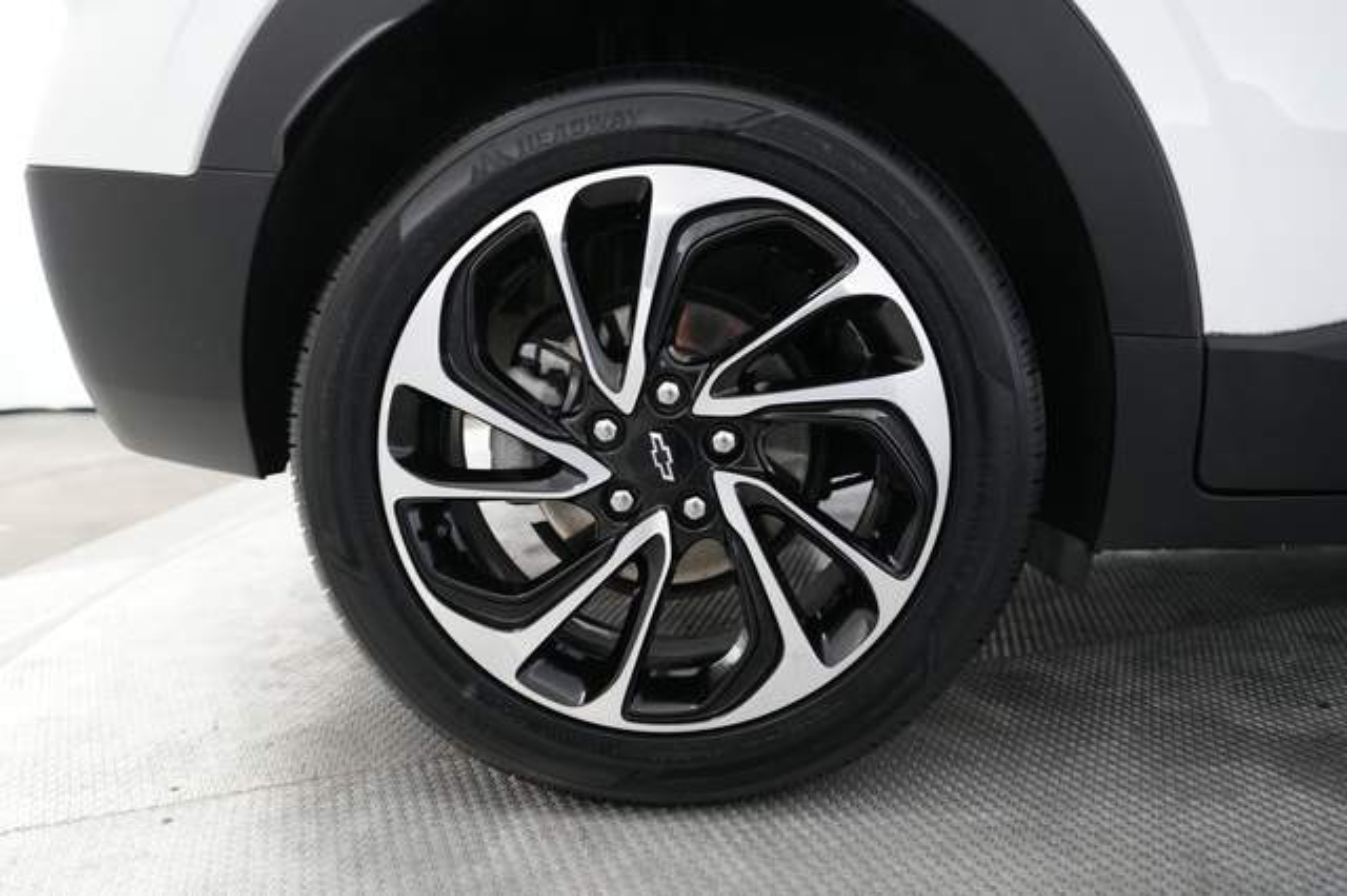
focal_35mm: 26
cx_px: 674
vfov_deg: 49.5
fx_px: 972
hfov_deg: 69.4
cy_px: 448
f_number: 2.8
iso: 4000
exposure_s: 1/160
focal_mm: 26
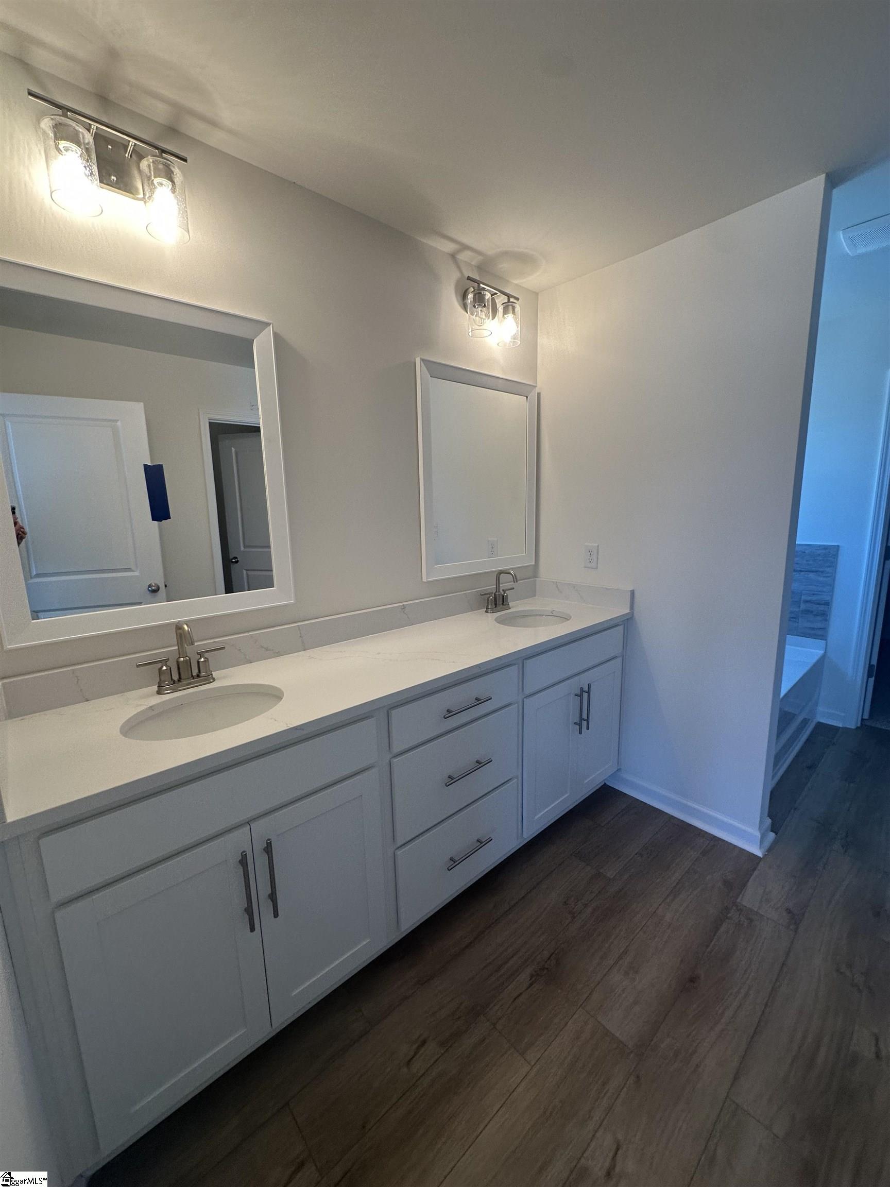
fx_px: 480
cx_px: 445
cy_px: 594
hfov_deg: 85.7
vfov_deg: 102.1
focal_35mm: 14
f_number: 2.2
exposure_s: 1/120
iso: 100
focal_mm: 2.22
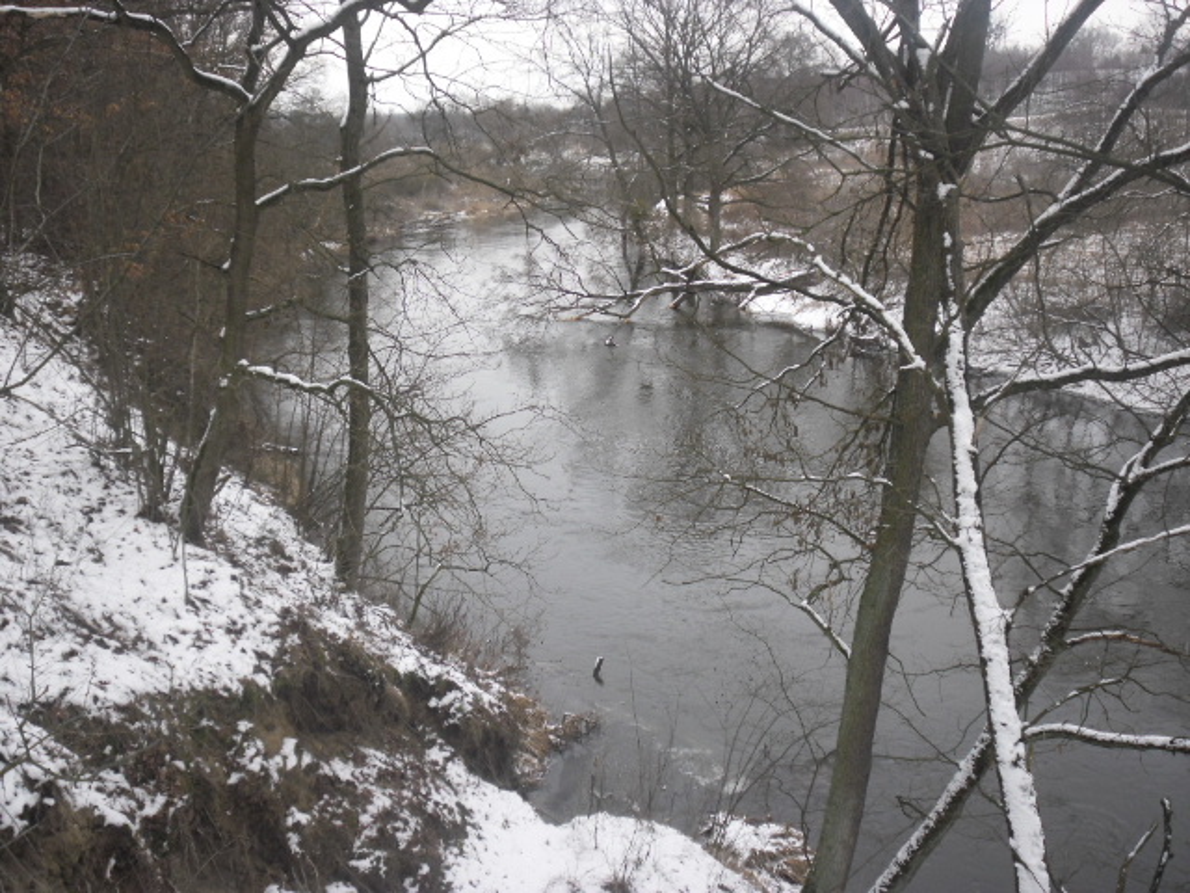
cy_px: 446
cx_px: 595
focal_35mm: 39
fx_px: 1341
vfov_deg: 36.8
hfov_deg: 47.9
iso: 100
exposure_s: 1/90
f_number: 3.4
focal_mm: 6.9
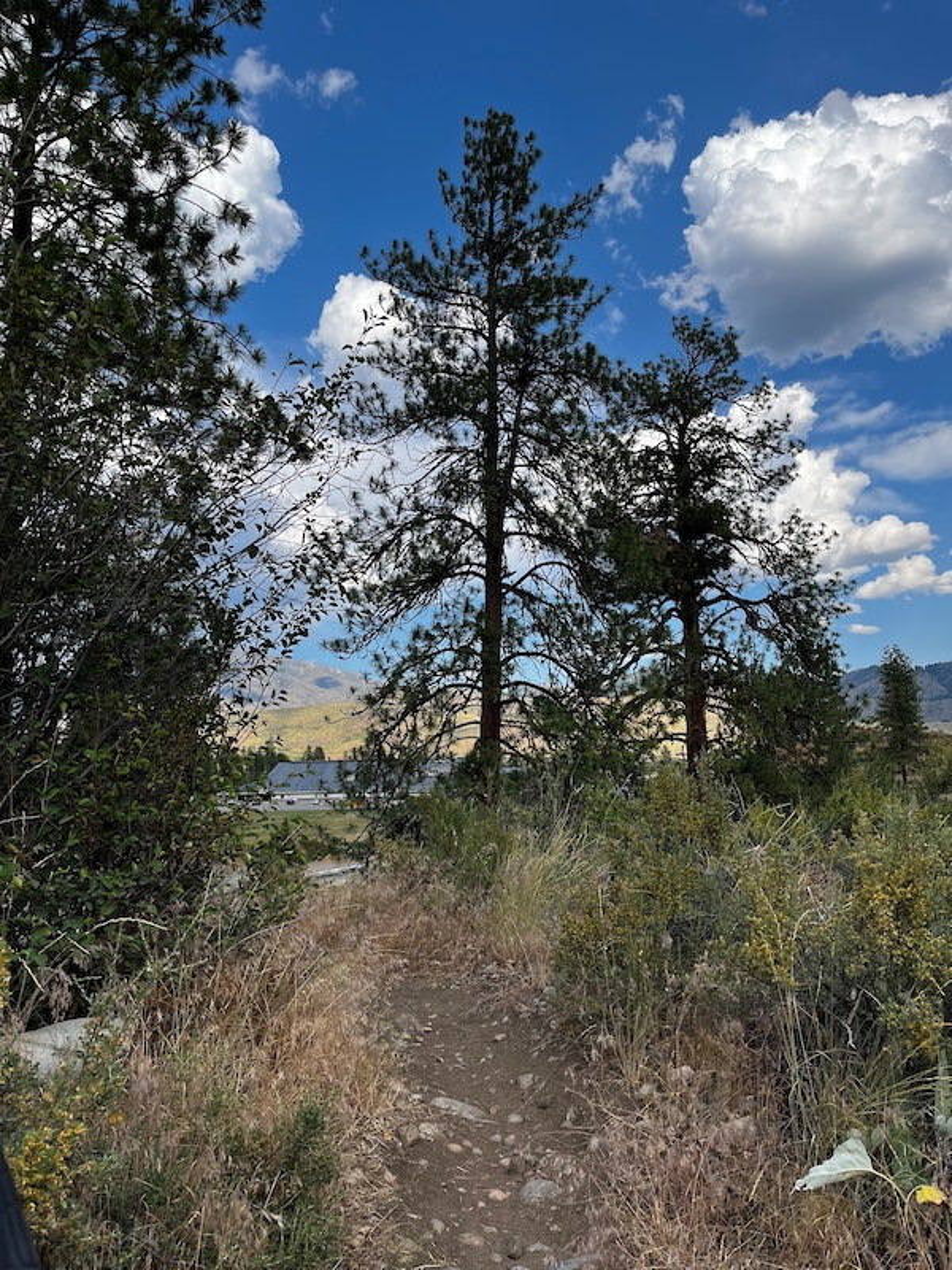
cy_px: 635
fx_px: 953
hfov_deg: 53.1
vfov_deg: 67.3
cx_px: 476
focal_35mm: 26
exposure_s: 1/2137
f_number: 1.6
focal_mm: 5.1
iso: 50
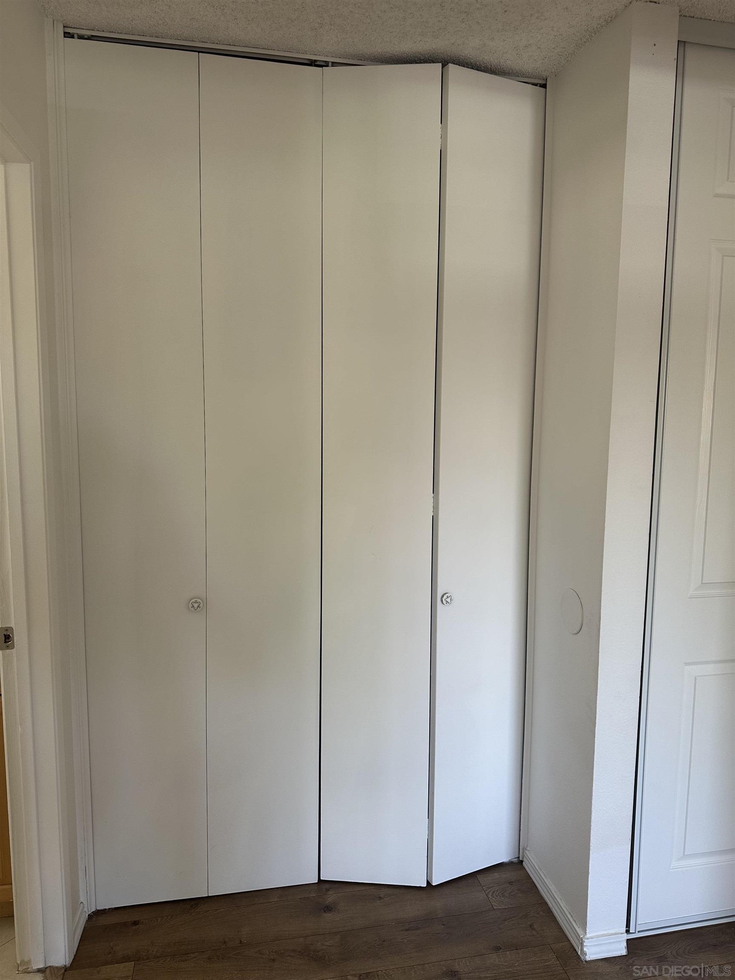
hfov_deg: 56.8
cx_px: 368
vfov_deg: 71.6
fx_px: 679
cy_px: 490
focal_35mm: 24
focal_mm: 6.86
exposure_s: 1/60
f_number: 1.78
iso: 125
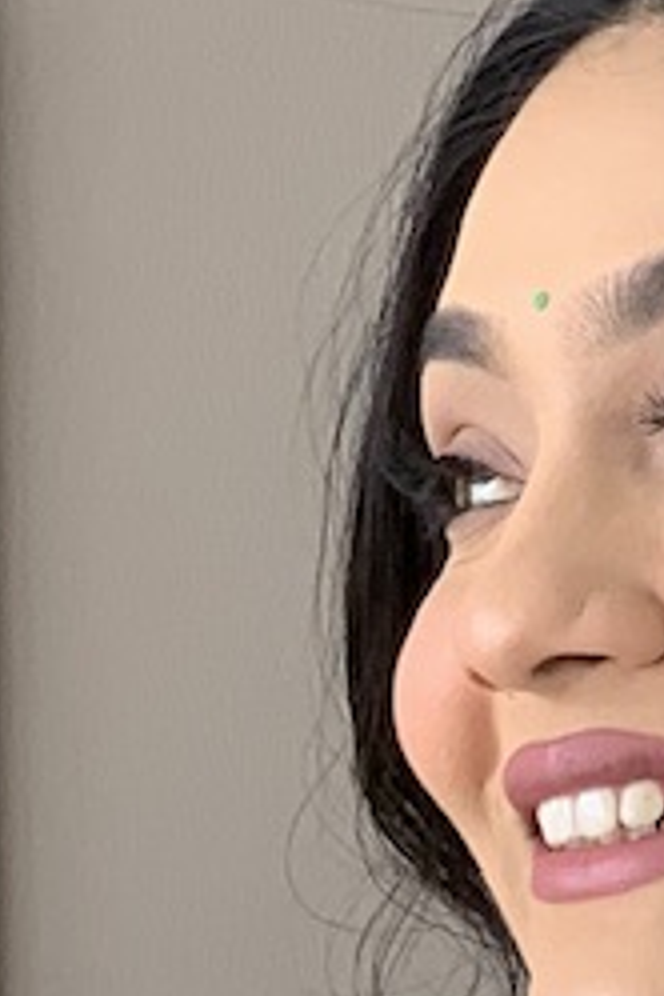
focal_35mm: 278
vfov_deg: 7.0
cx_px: 1164
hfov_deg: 4.9
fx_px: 7691
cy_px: 2312
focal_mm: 6
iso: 40
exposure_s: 1/100
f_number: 2.4
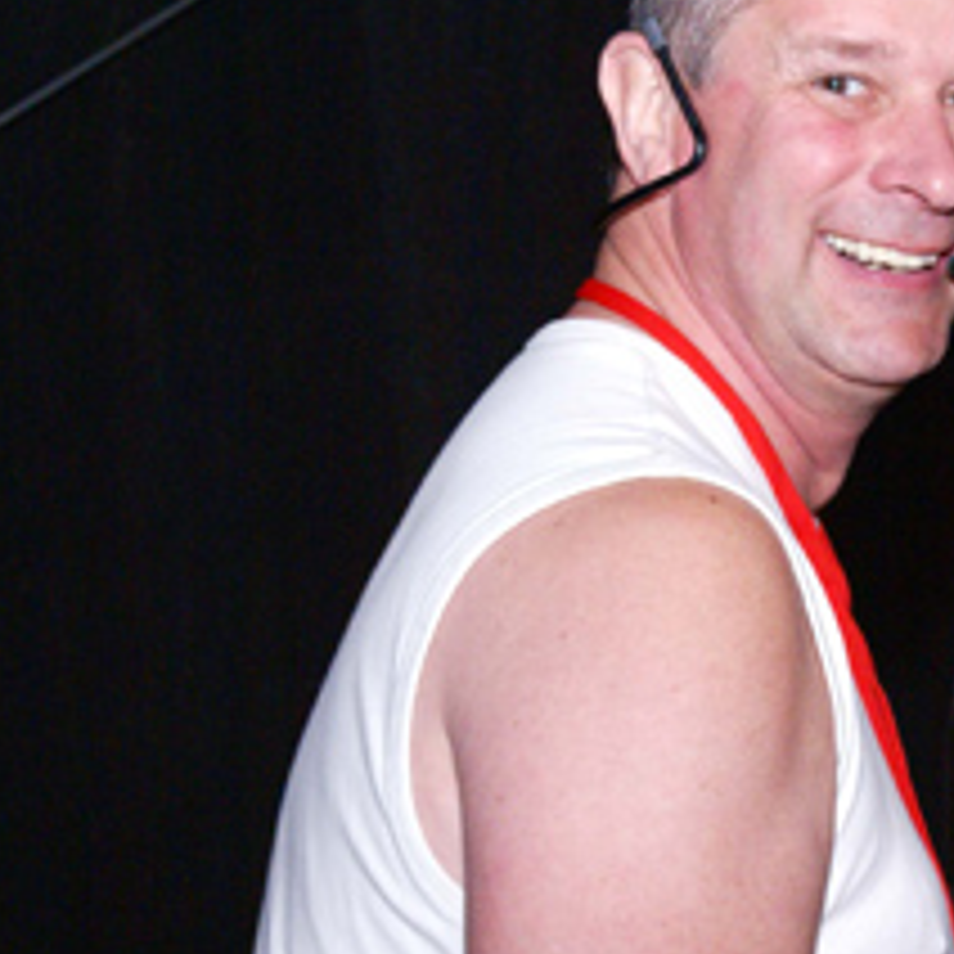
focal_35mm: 149
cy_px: 497
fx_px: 4643
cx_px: 918
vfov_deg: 11.7
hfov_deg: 11.6
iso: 800
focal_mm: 55
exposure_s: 1/125
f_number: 7.1
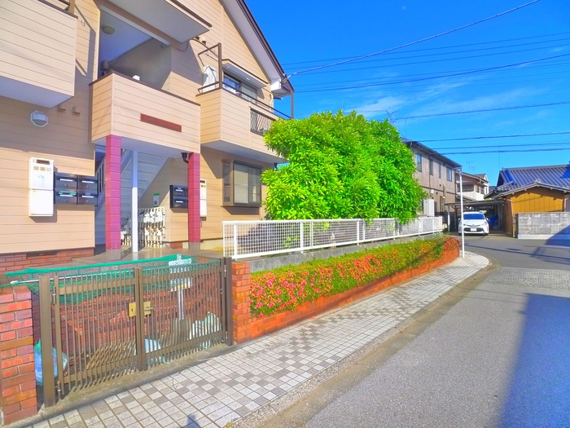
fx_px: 395
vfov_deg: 56.8
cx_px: 285
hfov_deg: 71.6
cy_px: 214
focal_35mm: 24
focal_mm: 5.1
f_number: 4
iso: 400
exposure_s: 1/800
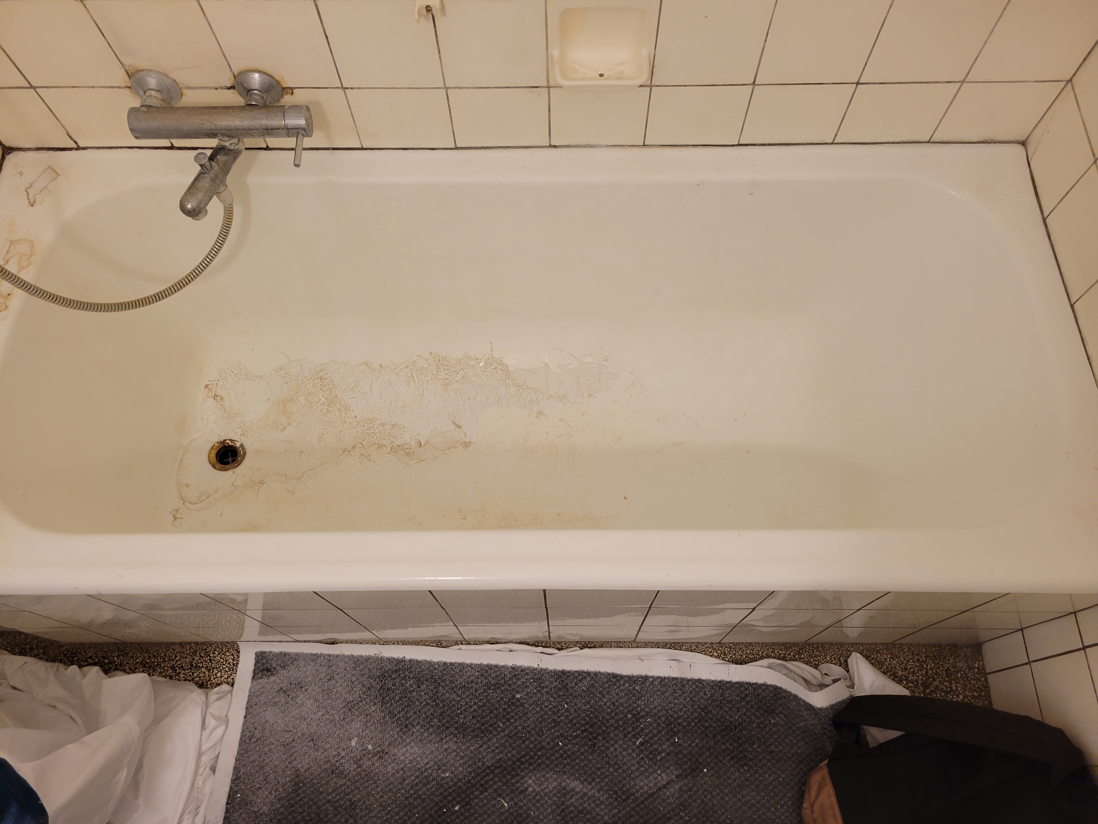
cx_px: 549
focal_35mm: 26
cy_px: 412
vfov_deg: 53.1
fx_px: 825
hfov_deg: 67.3
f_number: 1.8
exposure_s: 1/40
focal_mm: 5.4
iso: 250
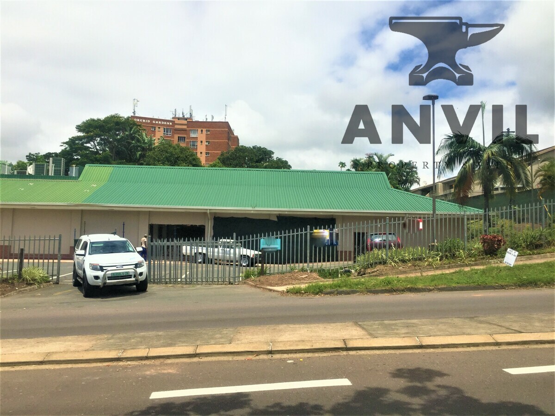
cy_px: 208
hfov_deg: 61.7
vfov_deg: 48.2
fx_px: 465
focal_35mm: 29
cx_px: 278
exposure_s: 1/3968
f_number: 2.2
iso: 32
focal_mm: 4.15
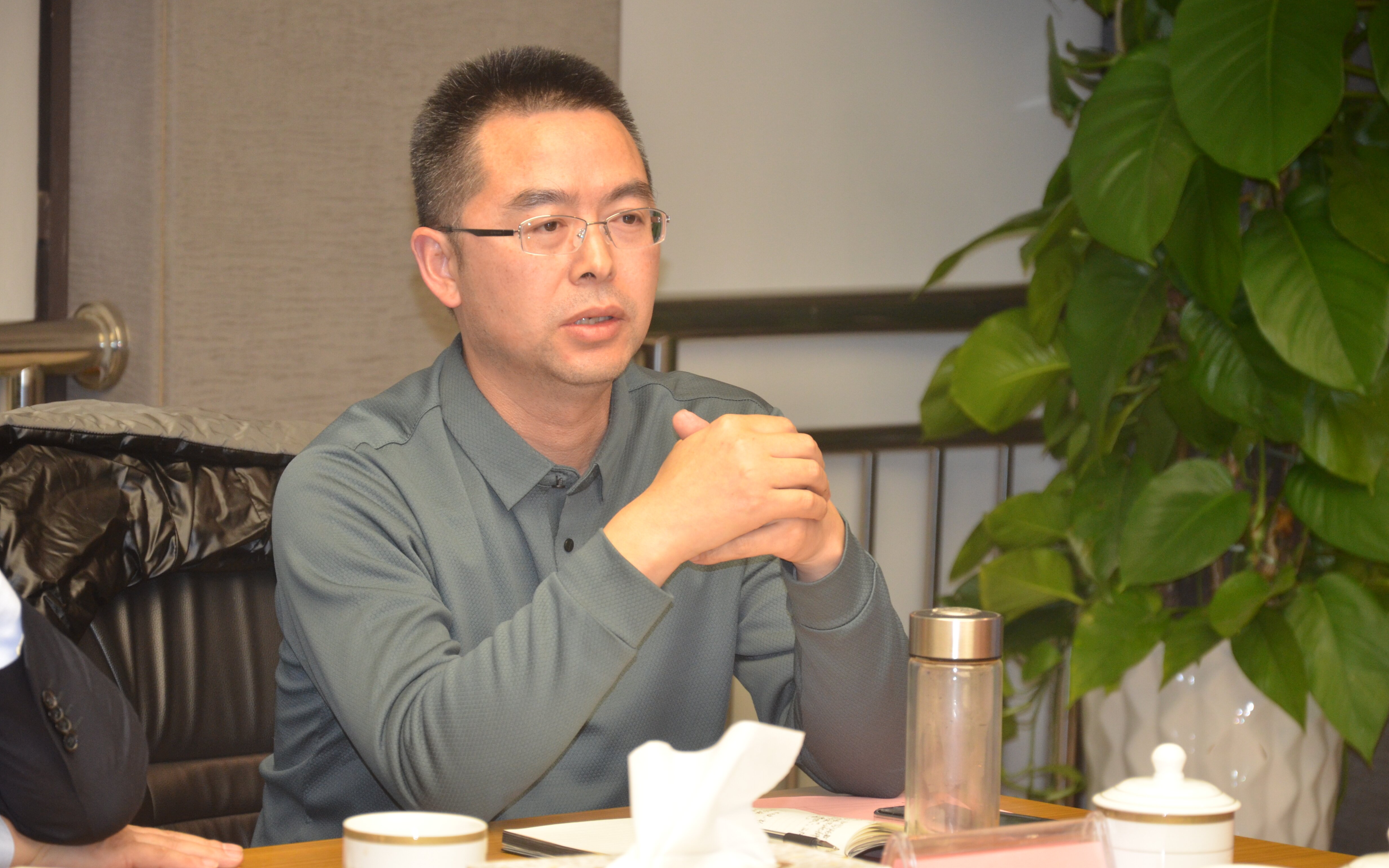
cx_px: 695
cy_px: 450
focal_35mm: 161
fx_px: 6076
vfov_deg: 8.2
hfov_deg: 13.0
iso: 800
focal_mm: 105
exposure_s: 1/60
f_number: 5.6
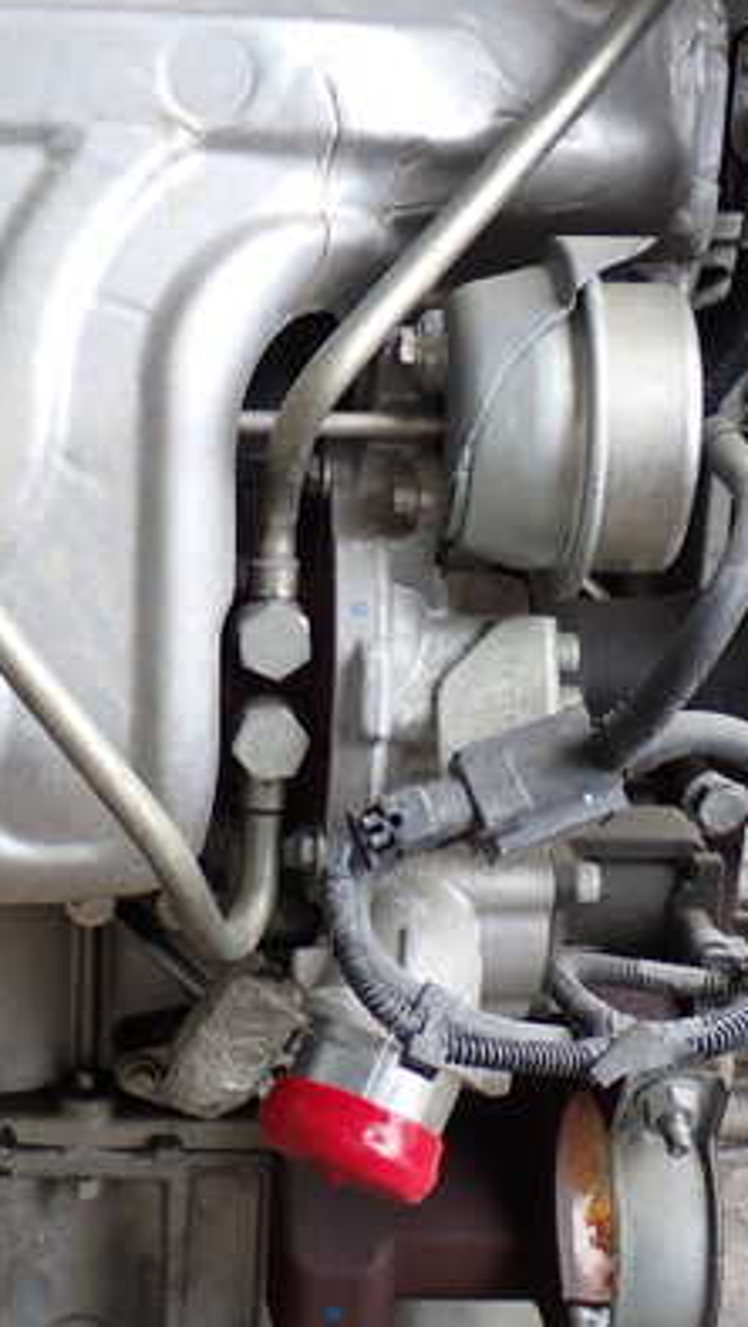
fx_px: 2395
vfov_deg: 31.0
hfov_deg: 17.7
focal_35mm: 68
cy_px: 690
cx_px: 192
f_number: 2.8
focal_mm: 7.31
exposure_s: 1/80
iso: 160
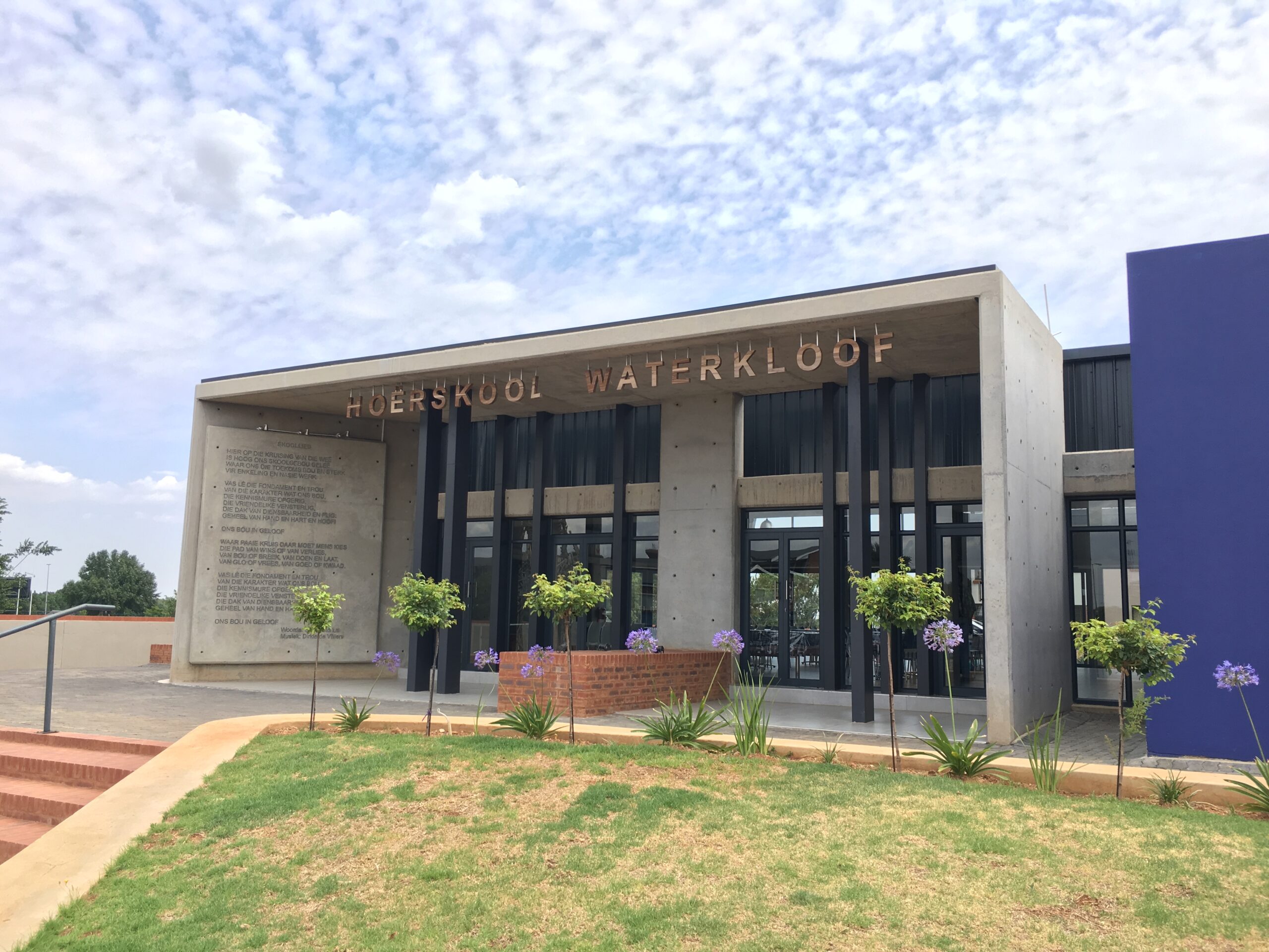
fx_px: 1063
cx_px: 634
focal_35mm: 29
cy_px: 476
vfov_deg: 48.2
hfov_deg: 61.7
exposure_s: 1/693
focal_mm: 4.15
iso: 25
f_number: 2.2
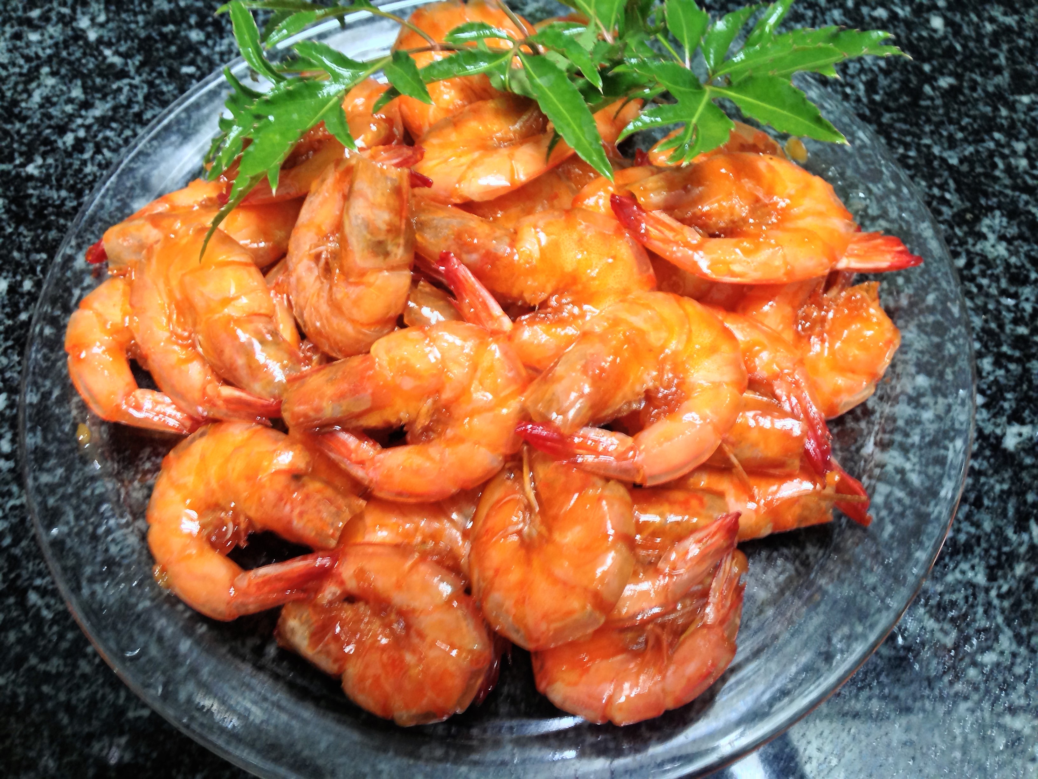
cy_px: 390
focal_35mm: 33
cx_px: 519
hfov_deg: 55.4
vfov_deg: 42.9
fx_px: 990
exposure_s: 1/20
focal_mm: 4.12
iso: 100
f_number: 2.4
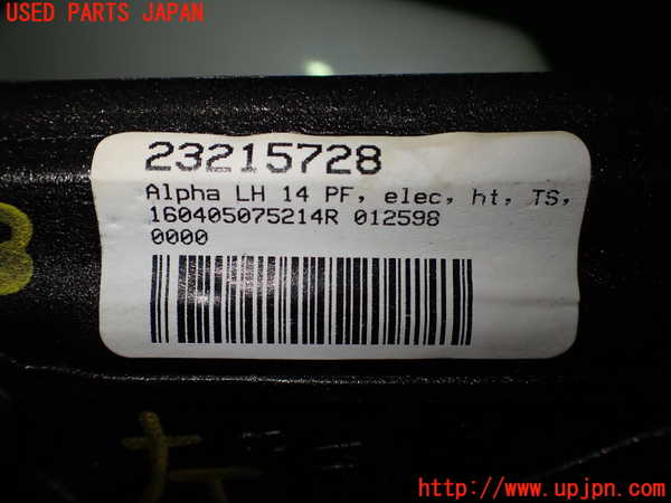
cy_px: 252
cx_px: 336
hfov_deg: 60.0
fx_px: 582
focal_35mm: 30
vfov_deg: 46.8
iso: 100
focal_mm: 5.4
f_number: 2.3
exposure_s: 1/200
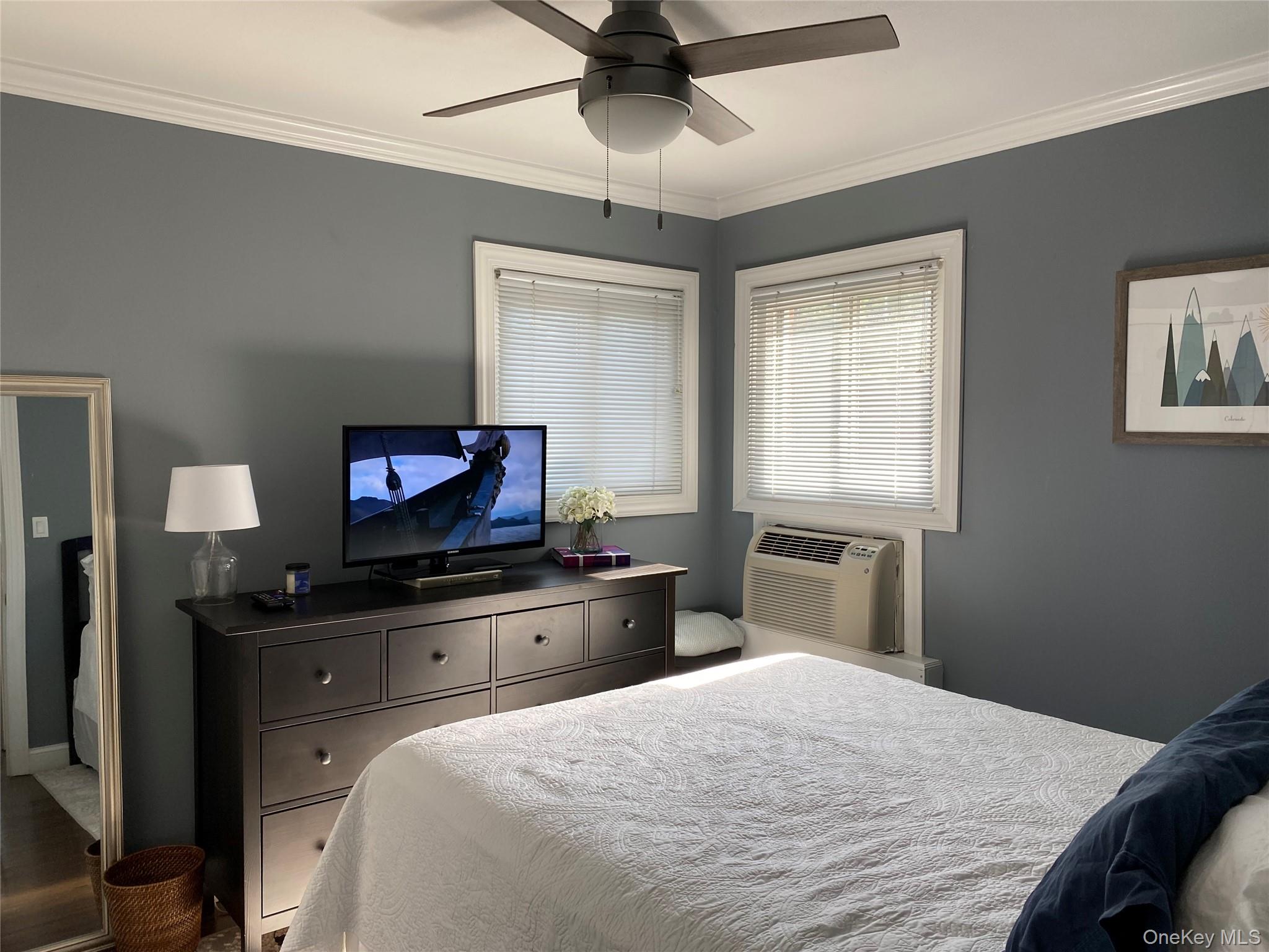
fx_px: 953
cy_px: 476
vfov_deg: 53.1
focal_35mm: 26
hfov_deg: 67.3
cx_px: 634
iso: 80
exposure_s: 1/120
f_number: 1.8
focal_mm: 4.25
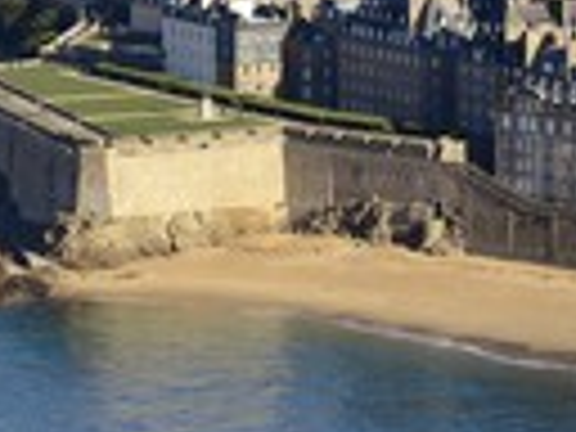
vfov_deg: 2.6
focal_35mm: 567
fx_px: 9435
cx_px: 490
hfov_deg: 3.5
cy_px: -9
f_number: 8
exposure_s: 1/1000
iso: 400
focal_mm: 180
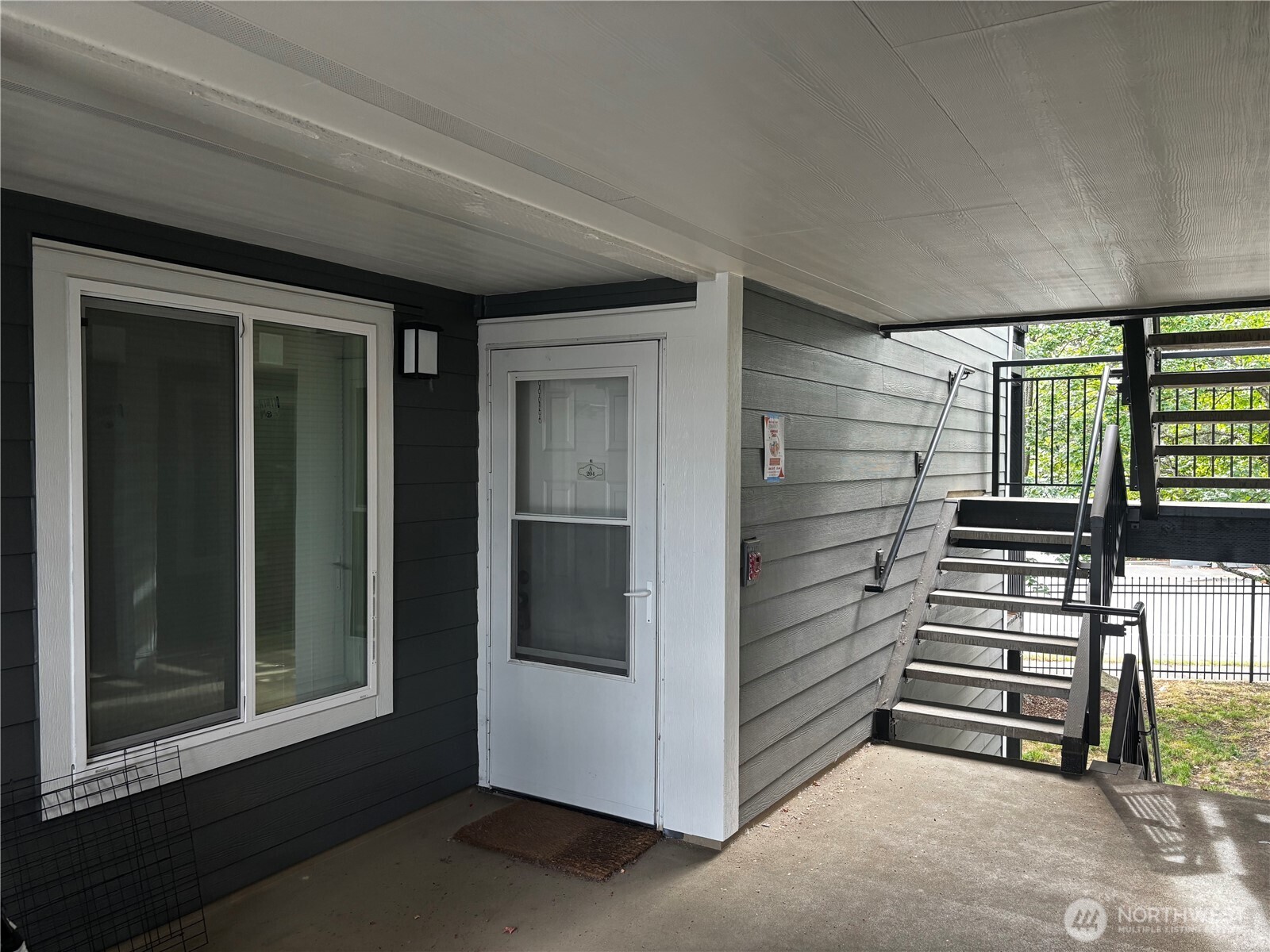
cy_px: 476
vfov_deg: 53.1
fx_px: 954
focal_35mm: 26
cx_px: 635
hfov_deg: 67.3
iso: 125
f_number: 1.6
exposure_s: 1/121
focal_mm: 5.96
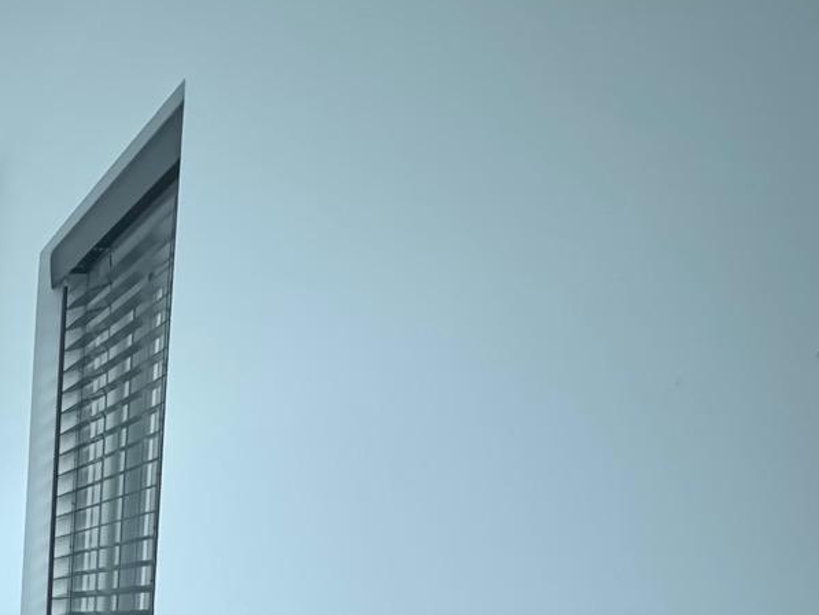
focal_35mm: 48
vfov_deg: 27.2
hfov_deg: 28.2
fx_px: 1136
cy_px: 711
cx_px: -375
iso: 1250
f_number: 2.2
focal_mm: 2.22
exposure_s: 1/60
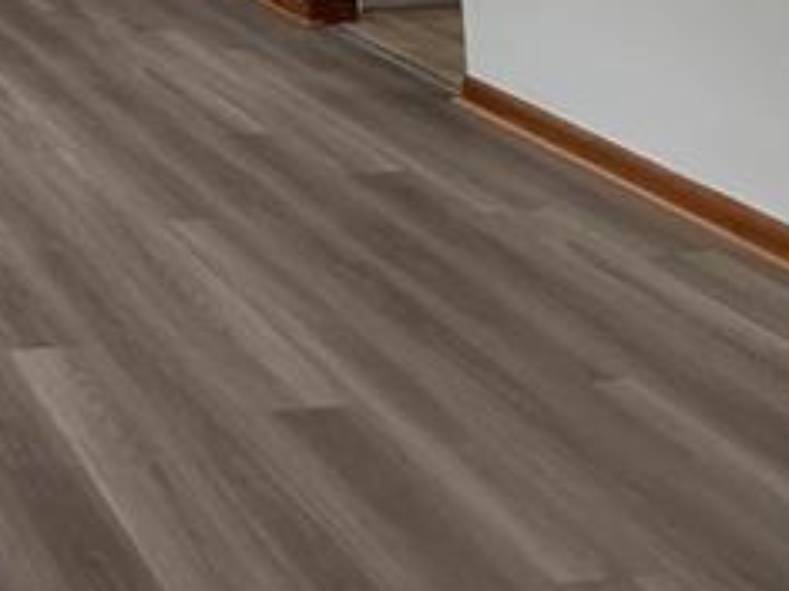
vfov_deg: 19.3
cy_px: -416
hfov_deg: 24.5
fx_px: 1390
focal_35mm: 61
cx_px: -400
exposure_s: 1/99
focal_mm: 2.22
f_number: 2.2
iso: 200
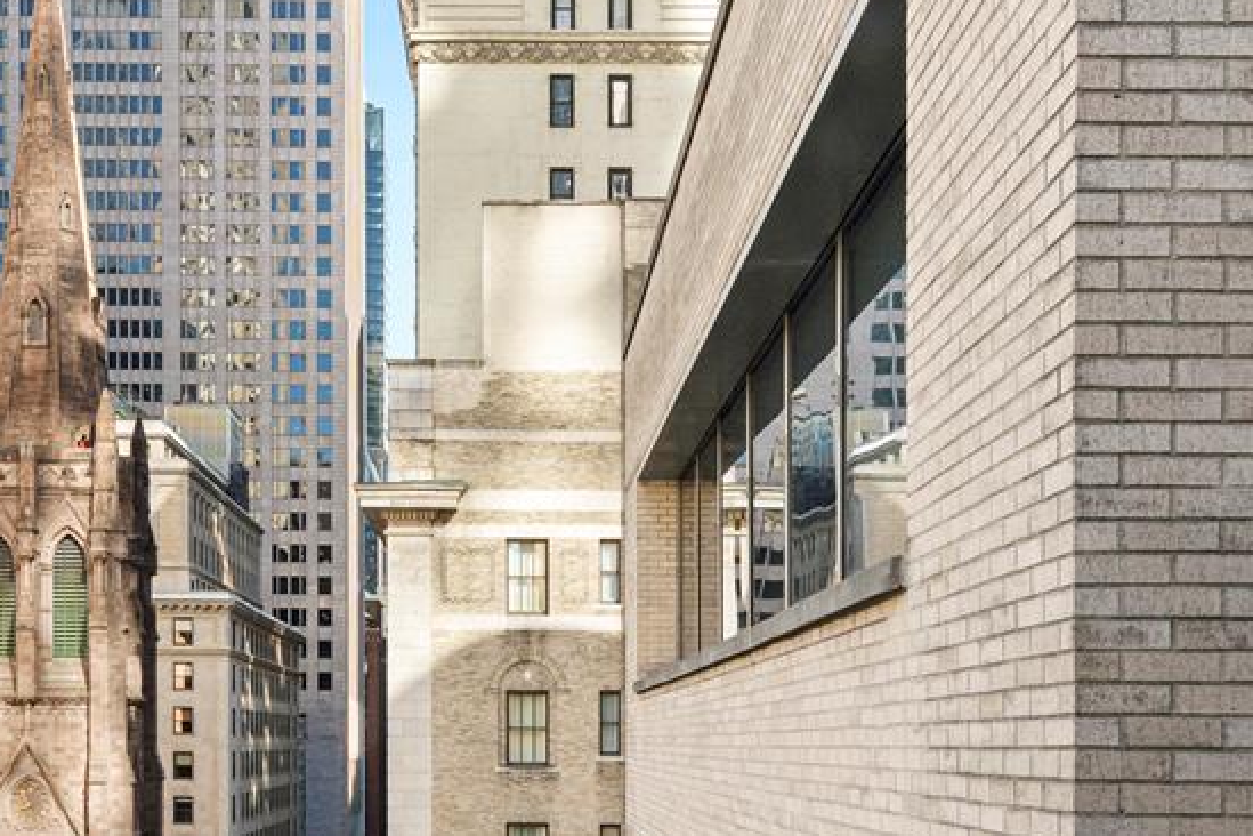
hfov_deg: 40.1
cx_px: 491
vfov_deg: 26.6
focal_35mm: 49
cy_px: 756
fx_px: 1705
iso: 400
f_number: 9
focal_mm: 14
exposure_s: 1/60
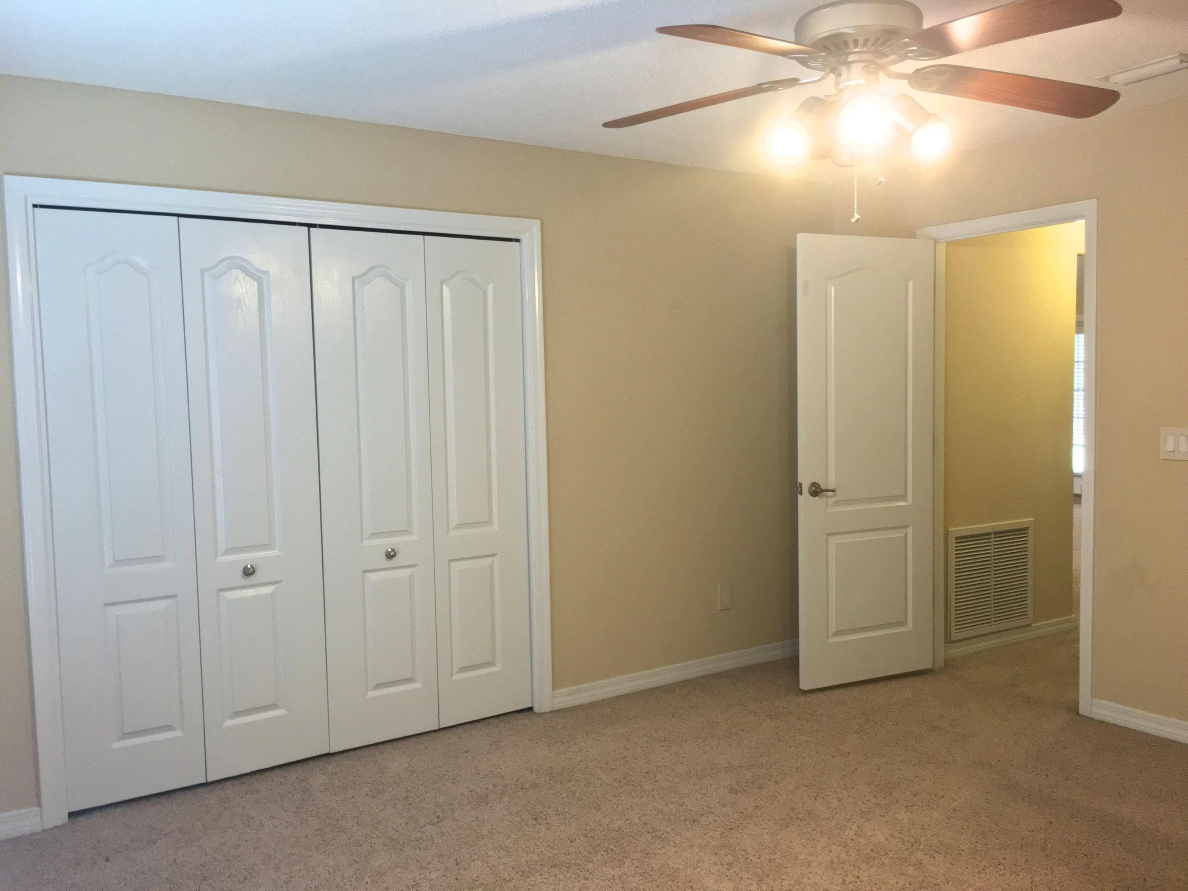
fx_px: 995
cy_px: 446
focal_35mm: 29
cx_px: 594
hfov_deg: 61.7
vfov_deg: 48.2
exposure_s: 1/30
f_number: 2.2
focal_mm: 4.15
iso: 100
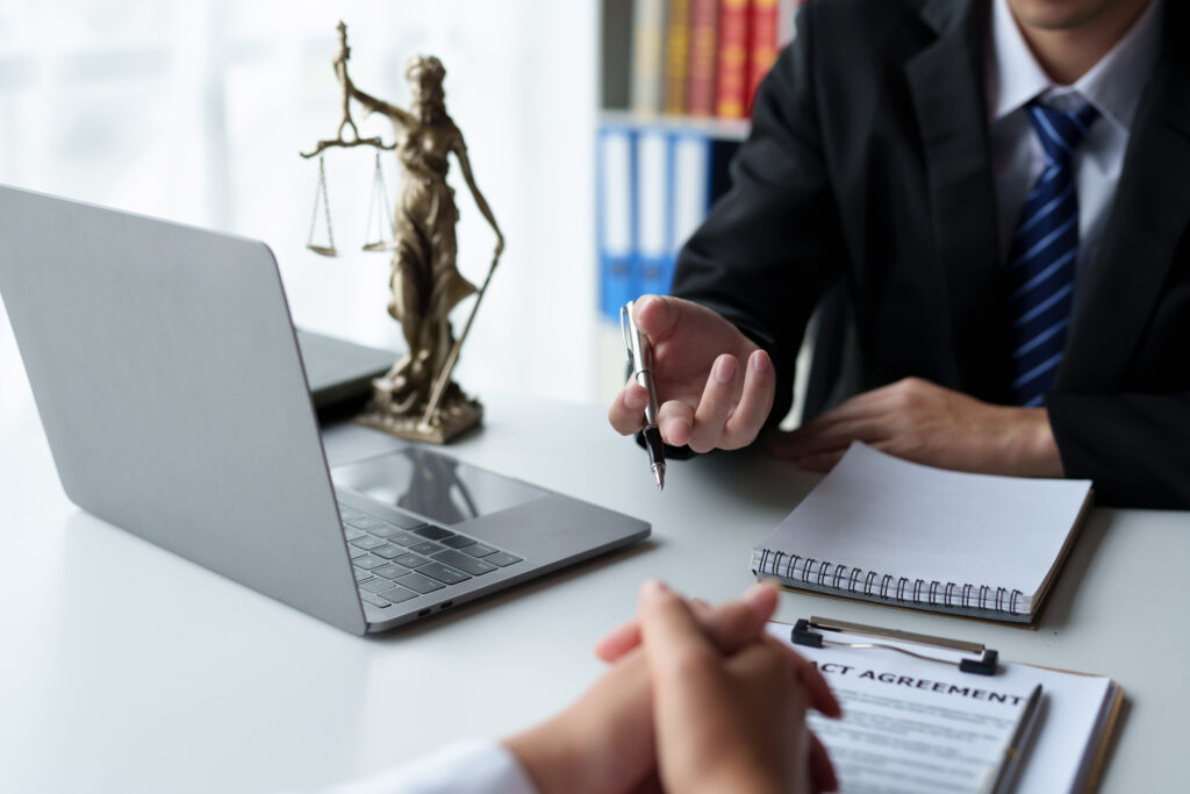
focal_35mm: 50
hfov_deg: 39.6
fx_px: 1653
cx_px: 595
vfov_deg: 27.0
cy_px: 397
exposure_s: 1/160
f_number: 2.8
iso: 250
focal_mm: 50
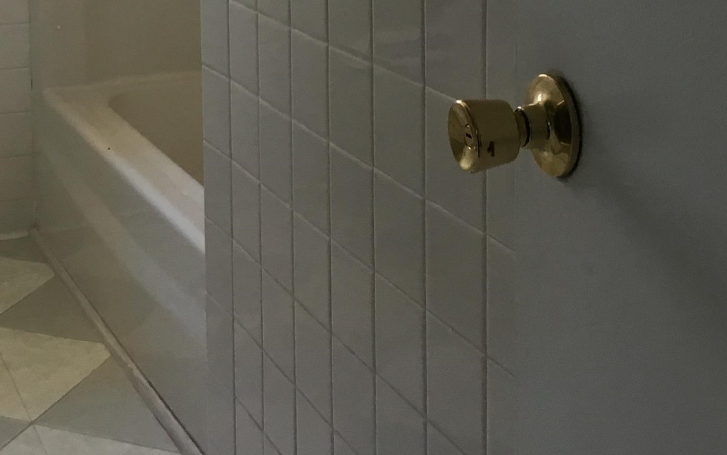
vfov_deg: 18.8
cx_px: 323
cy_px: -76
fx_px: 1308
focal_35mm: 66
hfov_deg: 31.0
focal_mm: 3.3
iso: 64
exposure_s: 1/30
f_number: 2.4
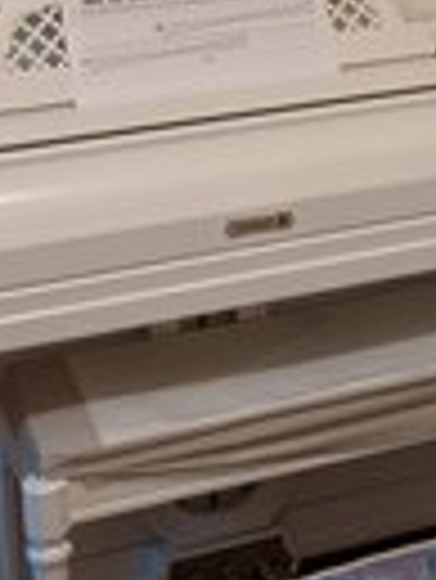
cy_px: -115
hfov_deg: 15.5
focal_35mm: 95
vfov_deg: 19.4
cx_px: 310
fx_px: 1593
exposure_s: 1/40
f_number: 1.73
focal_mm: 4.38
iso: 129
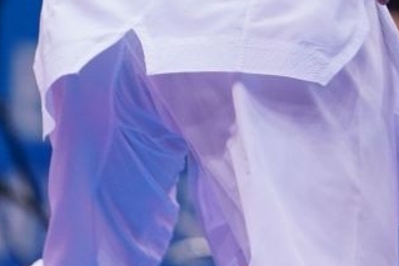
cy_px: -277
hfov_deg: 1.8
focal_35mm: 1129
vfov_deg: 1.2
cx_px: 609
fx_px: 12518
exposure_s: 1/1000
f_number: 2.8
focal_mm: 200
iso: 1000
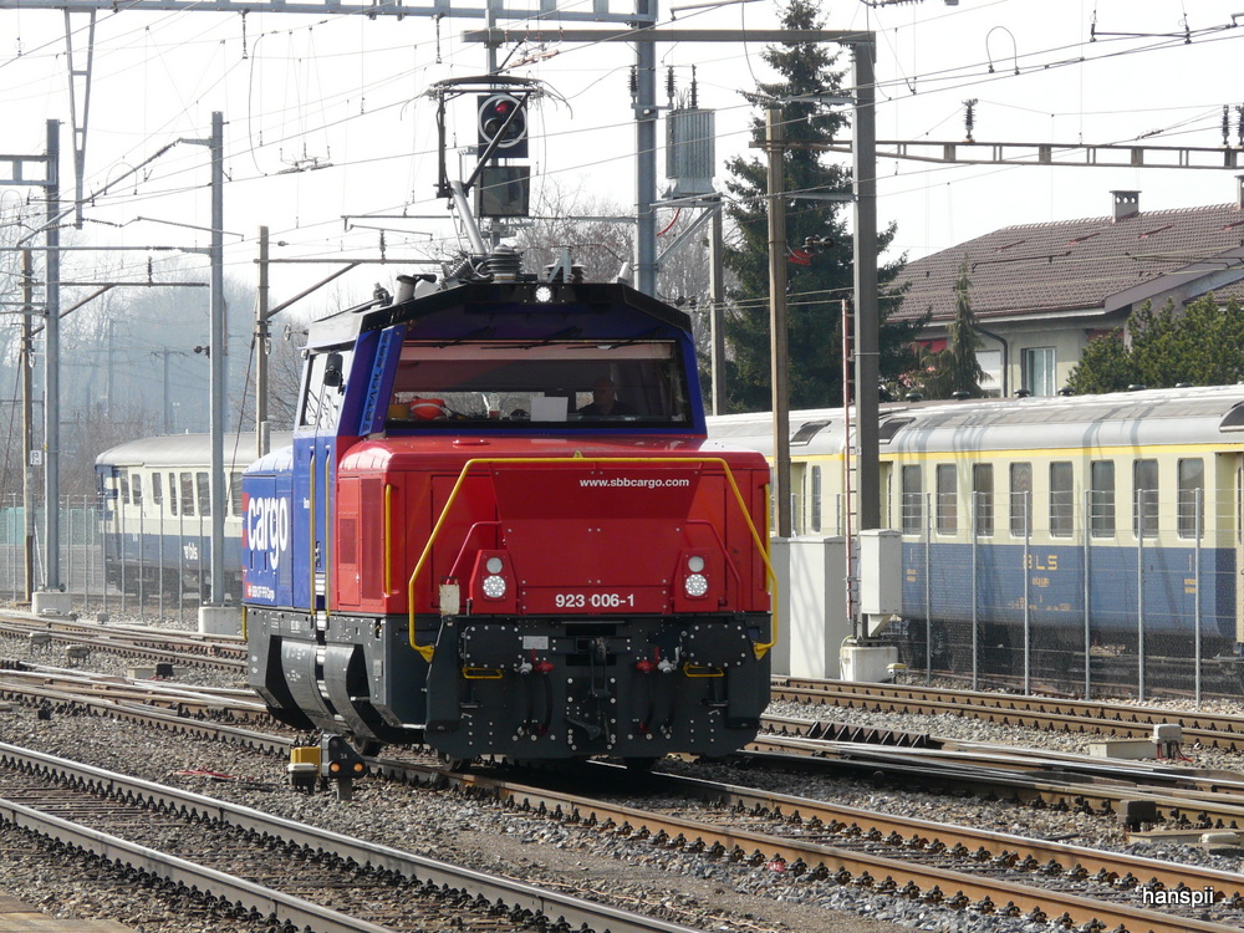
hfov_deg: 9.2
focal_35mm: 214
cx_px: 622
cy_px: 466
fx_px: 7691
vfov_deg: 6.9
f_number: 5.6
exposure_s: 1/320
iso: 100
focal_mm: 35.2
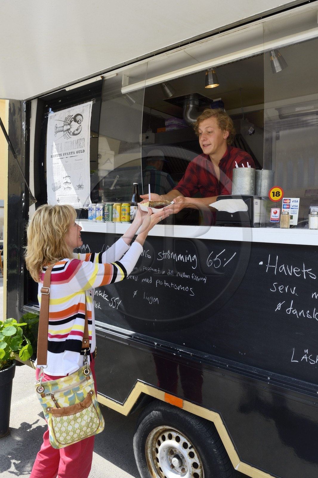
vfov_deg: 67.4
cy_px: 239
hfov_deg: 47.9
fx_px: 358
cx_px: 159
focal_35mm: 27
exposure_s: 1/80
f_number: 11
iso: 200
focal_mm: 27
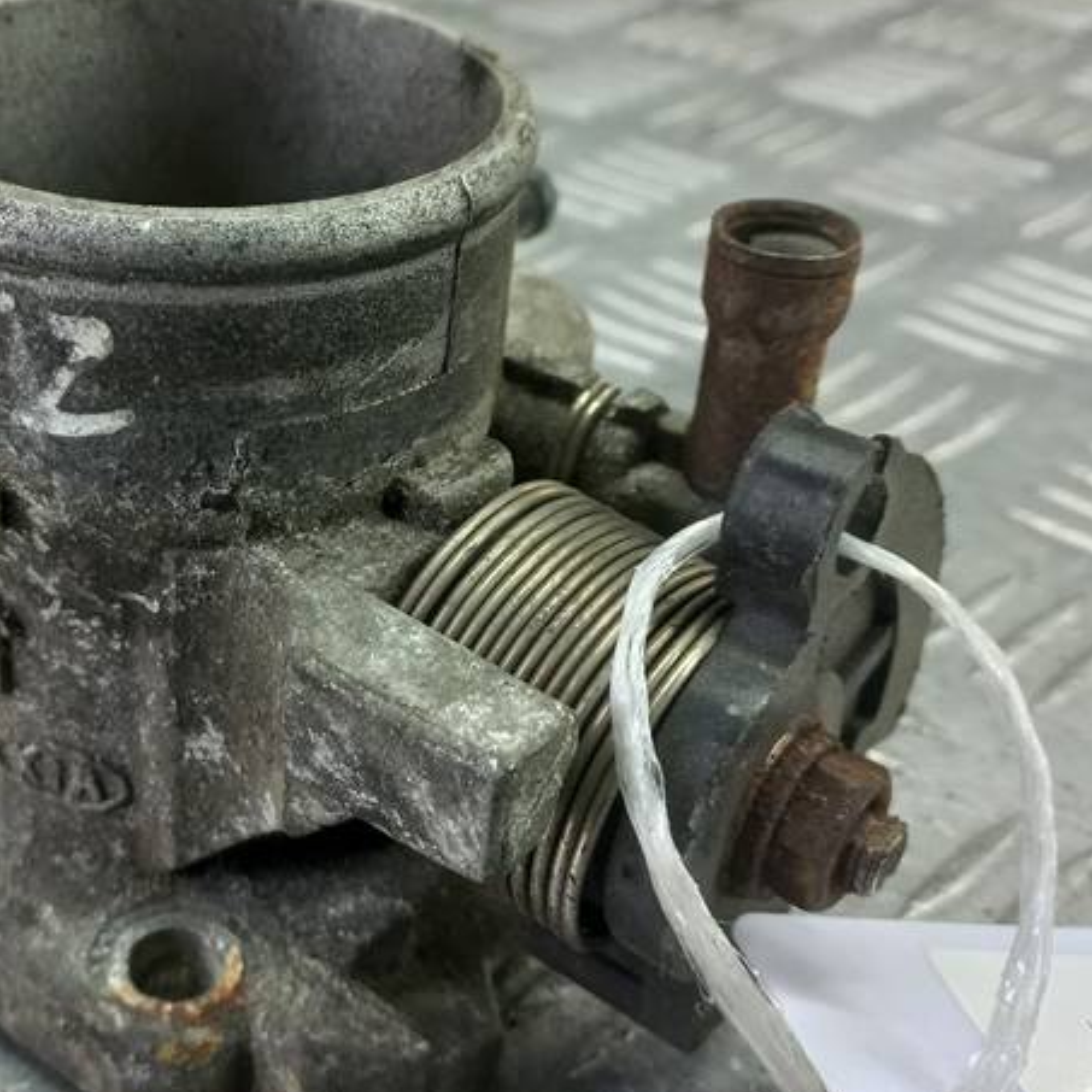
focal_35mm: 50
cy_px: 550
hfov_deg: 33.4
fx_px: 1785
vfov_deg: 34.0
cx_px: 287
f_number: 1.8
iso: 80
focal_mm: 4.6
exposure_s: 1/50
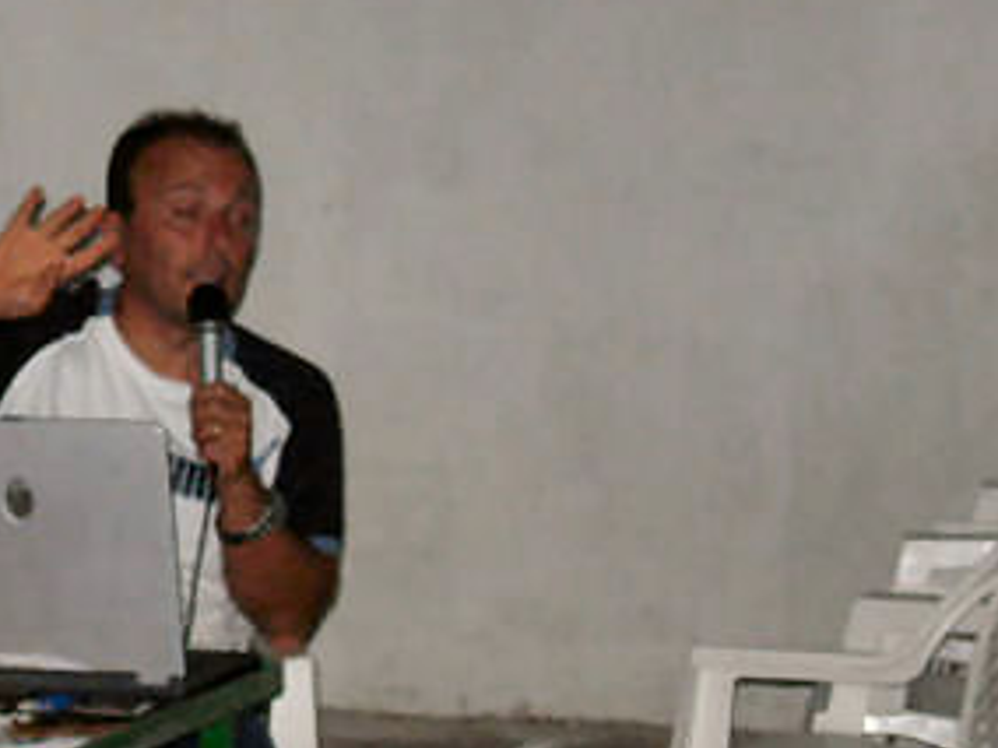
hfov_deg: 10.3
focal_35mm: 191
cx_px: 183
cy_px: 418
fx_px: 5507
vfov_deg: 7.8
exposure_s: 1/60.1
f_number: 4.3
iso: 200
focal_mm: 19.1
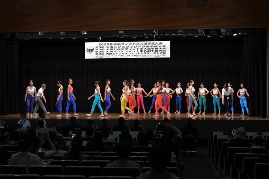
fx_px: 388
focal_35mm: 52
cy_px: 90
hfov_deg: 38.2
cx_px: 134
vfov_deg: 26.0
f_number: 5.6
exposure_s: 1/400
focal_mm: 35
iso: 4000
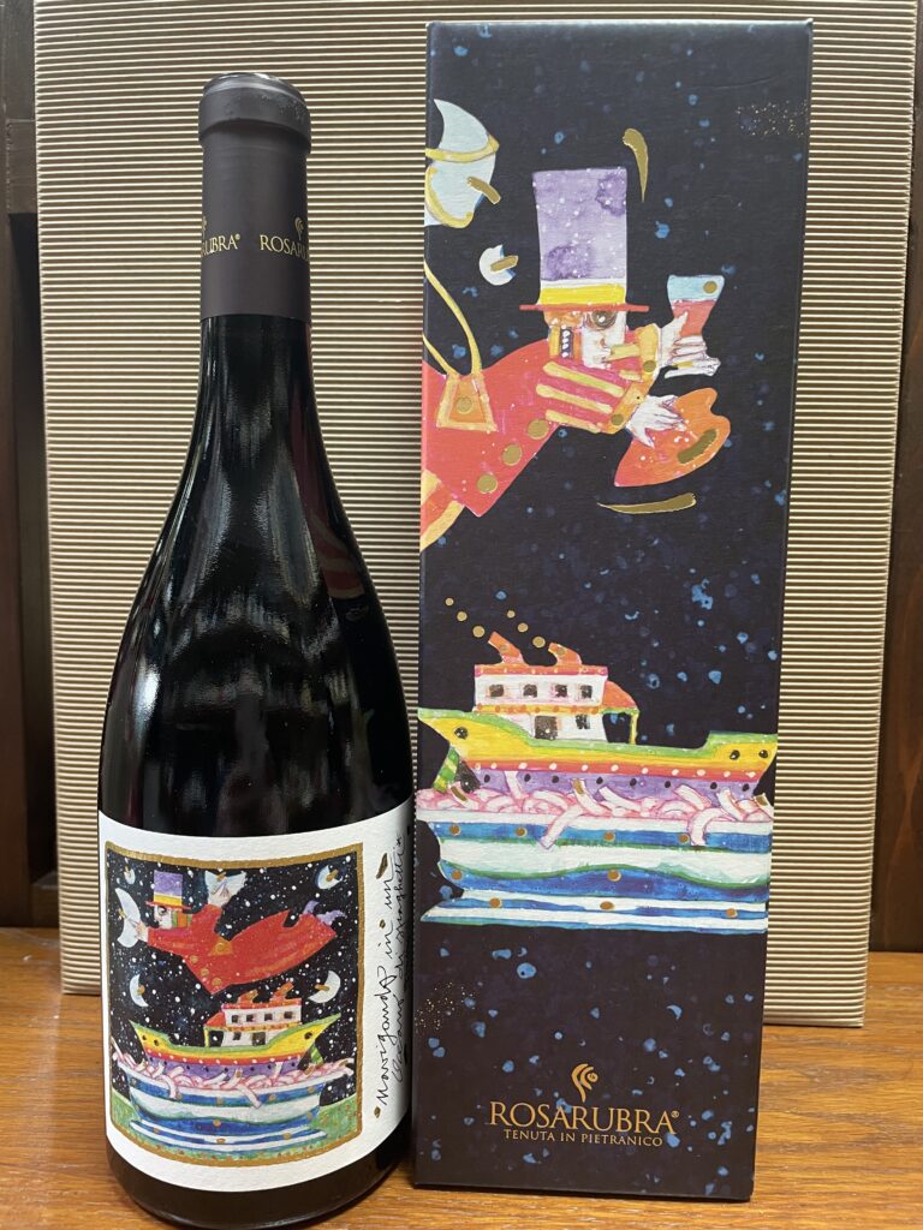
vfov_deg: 67.3
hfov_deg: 53.1
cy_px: 615
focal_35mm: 26
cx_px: 462
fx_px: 924
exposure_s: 1/50
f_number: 1.6
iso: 250
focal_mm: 4.2
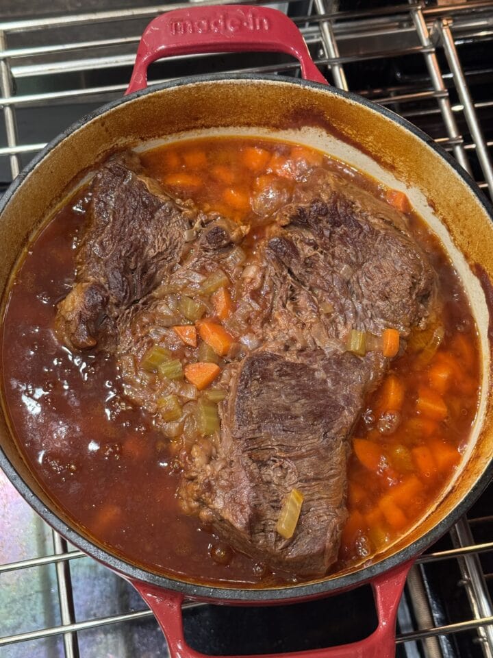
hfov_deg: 30.3
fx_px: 911
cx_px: 246
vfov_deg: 39.7
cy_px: 329
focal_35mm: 48
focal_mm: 6.76
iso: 400
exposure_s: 1/40
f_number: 1.78
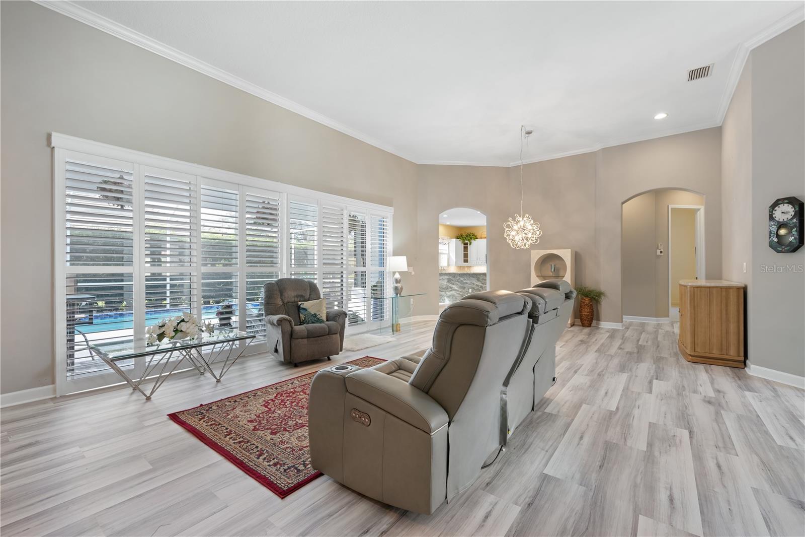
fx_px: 347
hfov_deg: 98.6
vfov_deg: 75.5
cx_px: 402
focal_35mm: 16
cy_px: 268
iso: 500
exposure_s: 1/13
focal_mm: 15.5
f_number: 8
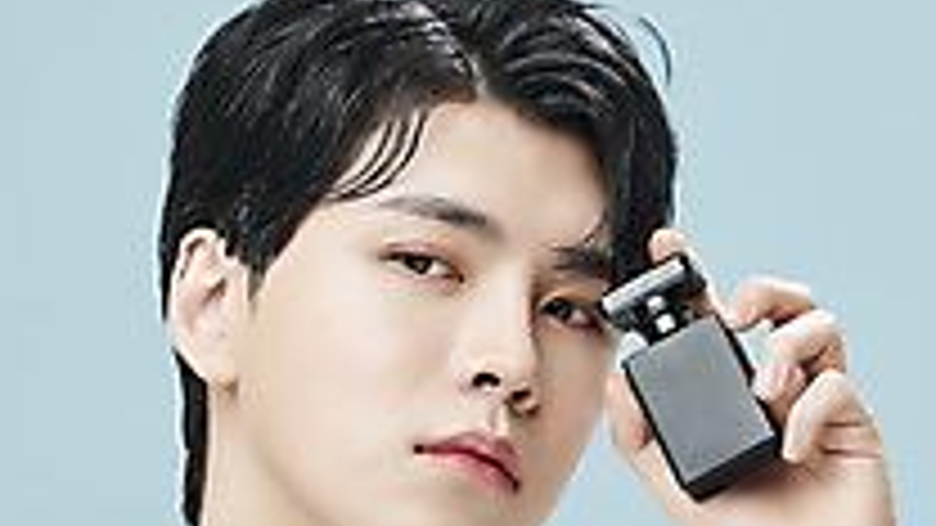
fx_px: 8240
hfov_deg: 6.5
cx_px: 475
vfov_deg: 3.7
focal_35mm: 332
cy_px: 337
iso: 50
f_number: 5.6
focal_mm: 165
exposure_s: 1/125
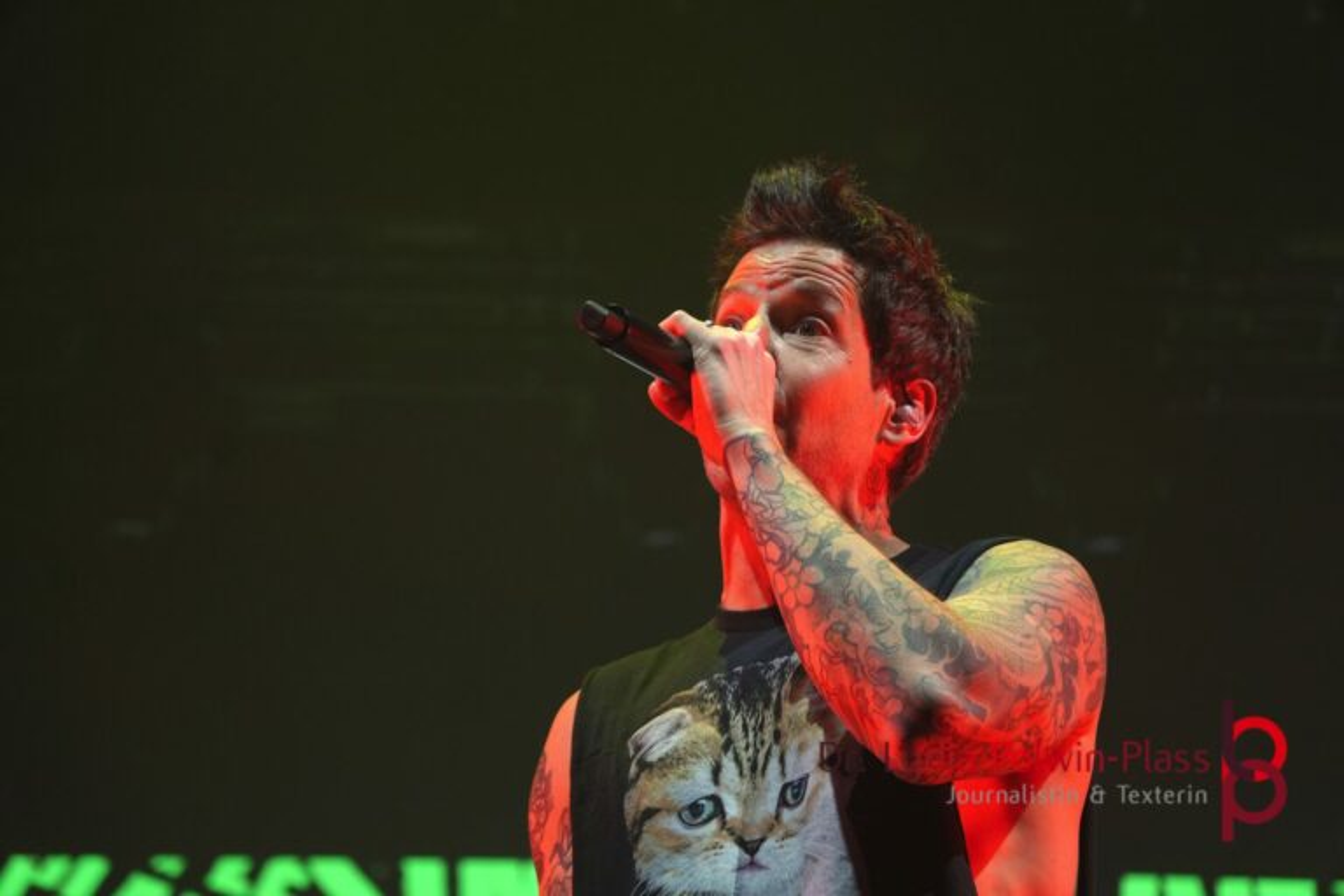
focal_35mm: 126
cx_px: 672
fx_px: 4704
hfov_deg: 16.3
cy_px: 448
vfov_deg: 10.9
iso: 1000
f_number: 5
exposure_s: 1/160
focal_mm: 84
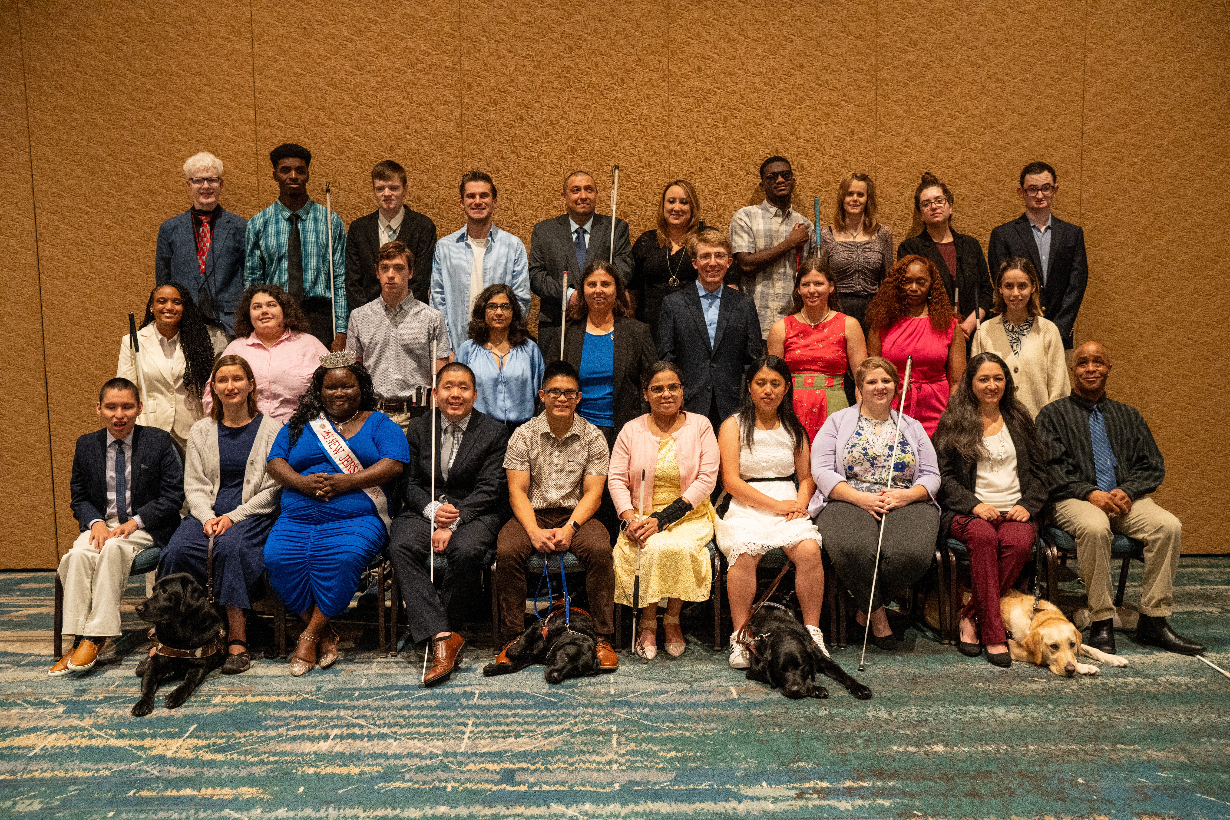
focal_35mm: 35
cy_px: 410
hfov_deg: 54.4
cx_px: 615
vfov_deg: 37.9
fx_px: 1196
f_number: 4
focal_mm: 35
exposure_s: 1/160
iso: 6400
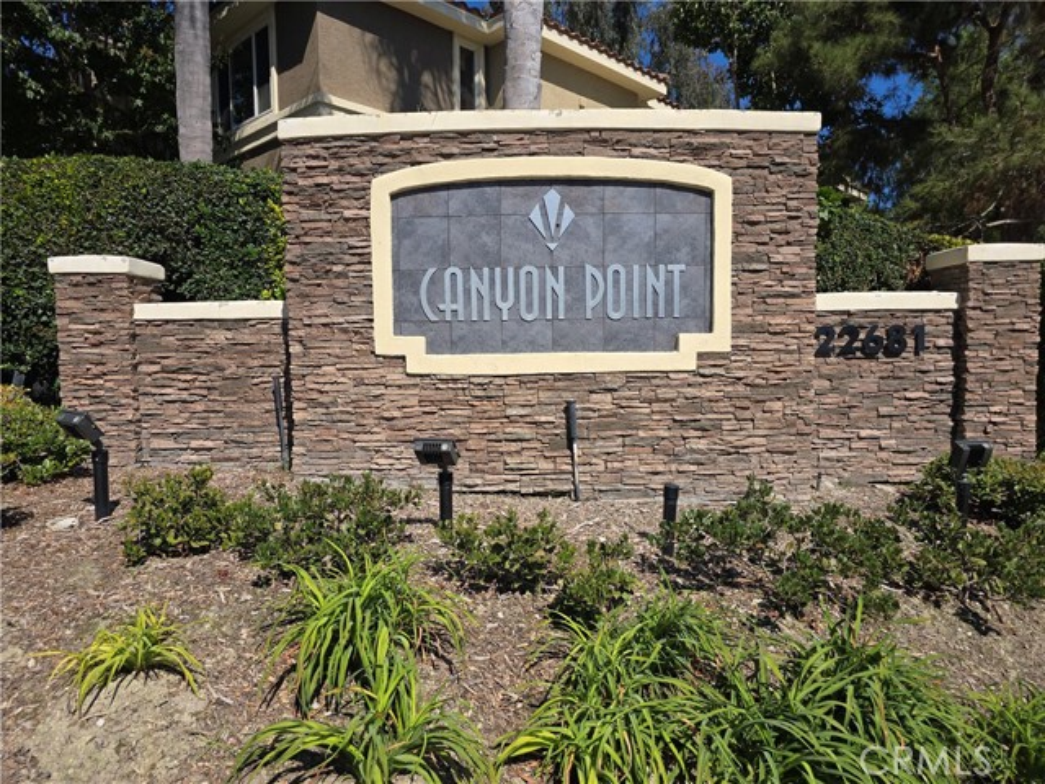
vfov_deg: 58.9
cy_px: 392
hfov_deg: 73.9
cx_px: 522
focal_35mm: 23
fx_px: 694
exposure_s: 1/1044
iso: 12
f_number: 1.7
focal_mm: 6.3
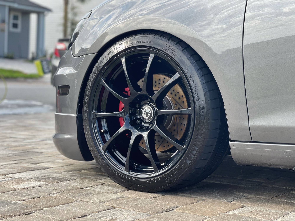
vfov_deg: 22.9
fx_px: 545
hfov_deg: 30.3
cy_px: 110
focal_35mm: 64
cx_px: 148
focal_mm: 7.5
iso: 20
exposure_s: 1/177
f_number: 2.2
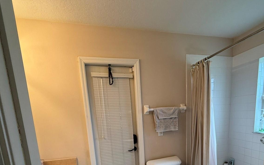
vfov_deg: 52.6
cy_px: 138
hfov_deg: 82.0
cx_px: 145
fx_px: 151
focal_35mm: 21
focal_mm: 2.22
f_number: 2.2
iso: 125
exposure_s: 1/120
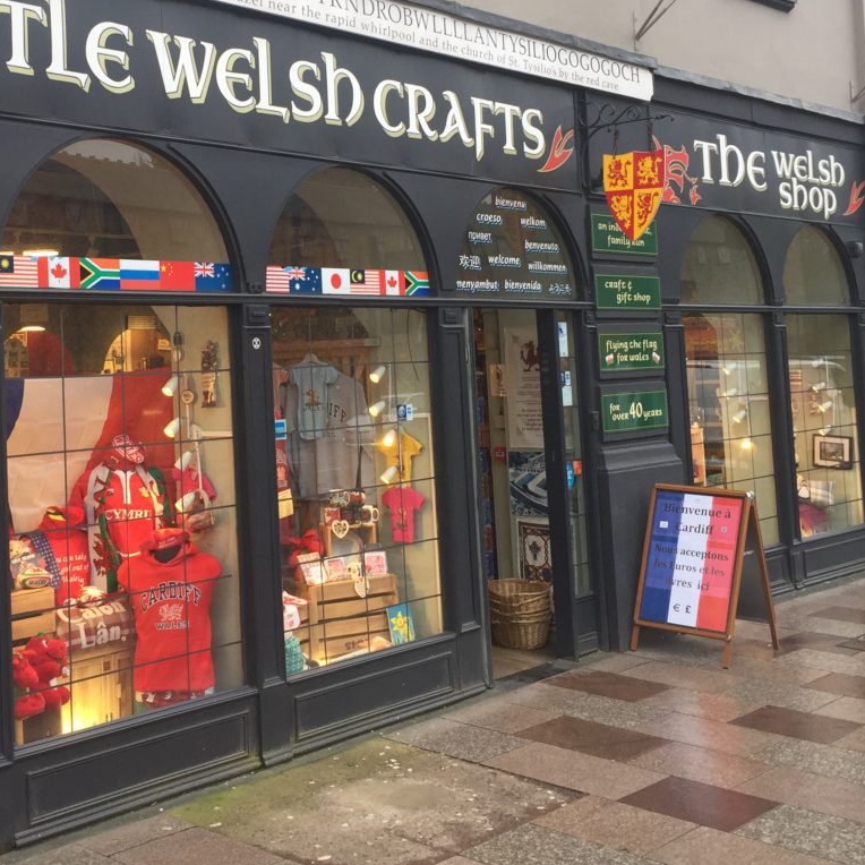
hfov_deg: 35.7
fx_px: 1329
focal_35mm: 47
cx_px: 288
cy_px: 294
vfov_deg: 35.7
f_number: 2.2
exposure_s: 1/100
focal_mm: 4.15
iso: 32
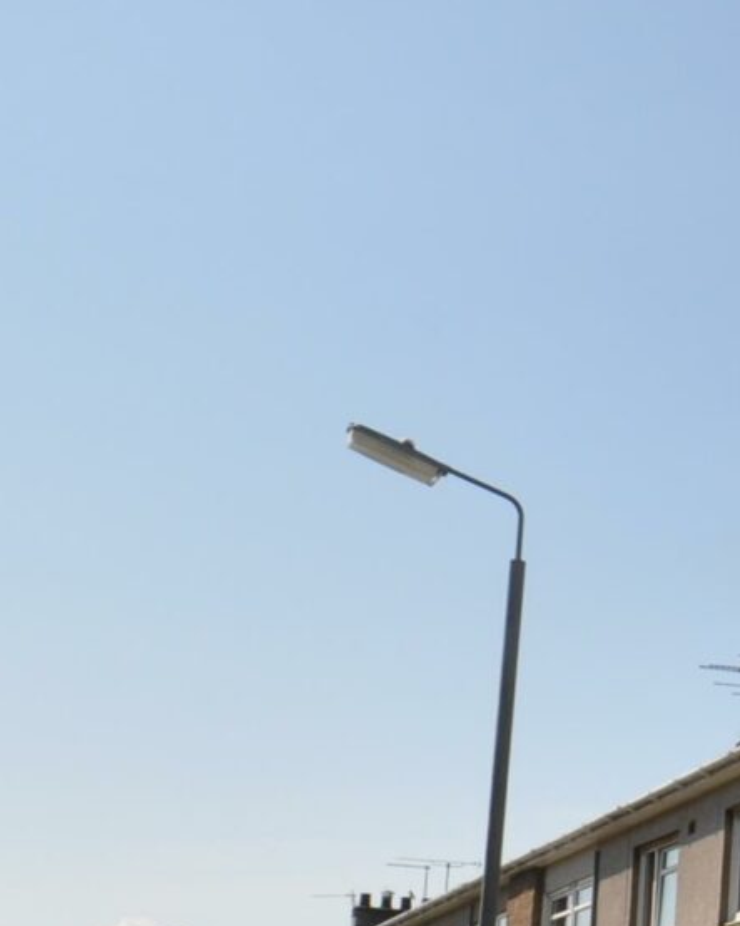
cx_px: 1517
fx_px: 1780
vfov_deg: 28.2
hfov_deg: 16.9
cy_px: 816
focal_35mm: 65
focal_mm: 10
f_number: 11
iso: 200
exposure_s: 1/200
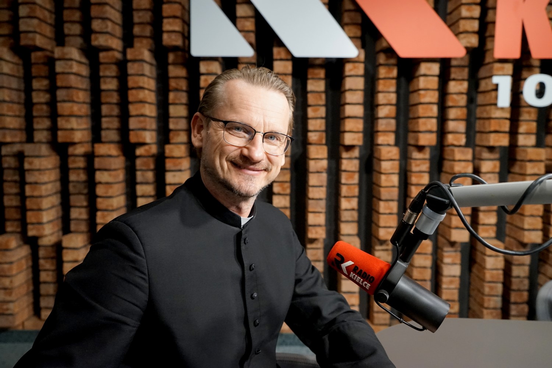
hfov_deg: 63.7
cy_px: 184
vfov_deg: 45.0
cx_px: 276
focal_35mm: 29
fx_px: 445
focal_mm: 29
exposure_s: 1/160
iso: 5000
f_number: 4
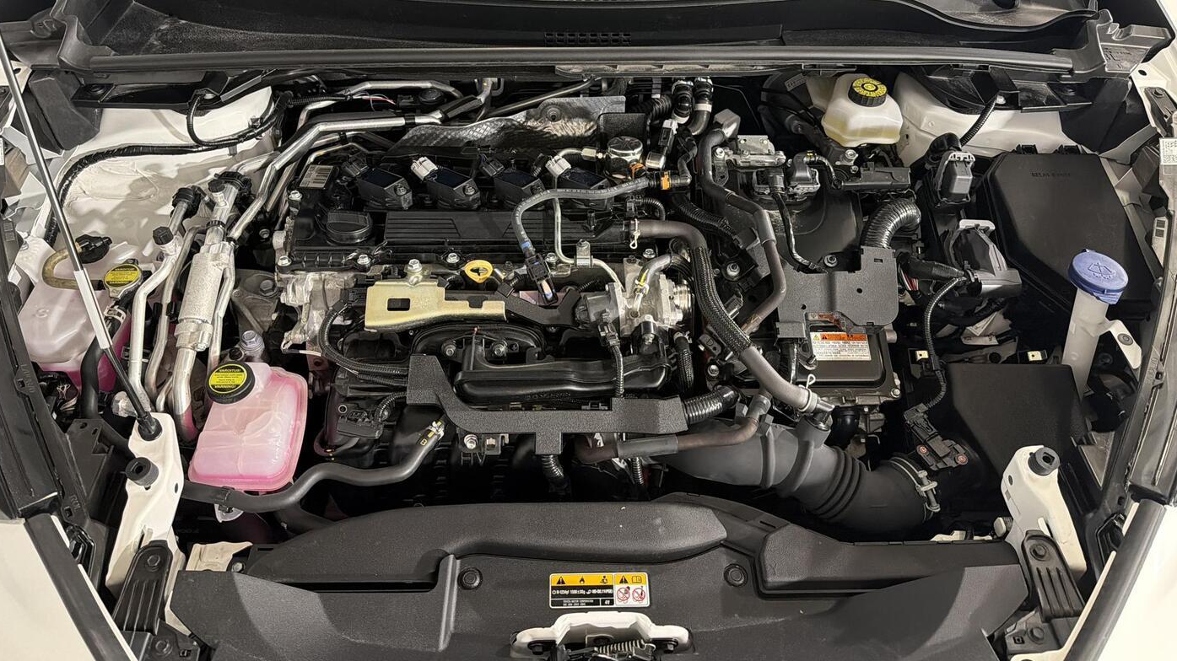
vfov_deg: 42.4
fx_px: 842
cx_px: 584
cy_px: 226
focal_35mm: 27
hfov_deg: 69.9
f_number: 1.78
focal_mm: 6.76
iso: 640
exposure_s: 1/50
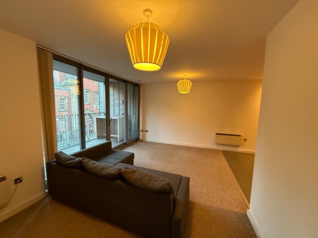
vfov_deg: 85.7
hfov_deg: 102.1
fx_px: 129
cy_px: 119
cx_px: 159
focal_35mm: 14
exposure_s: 1/50
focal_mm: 2.22
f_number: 2.2
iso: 250
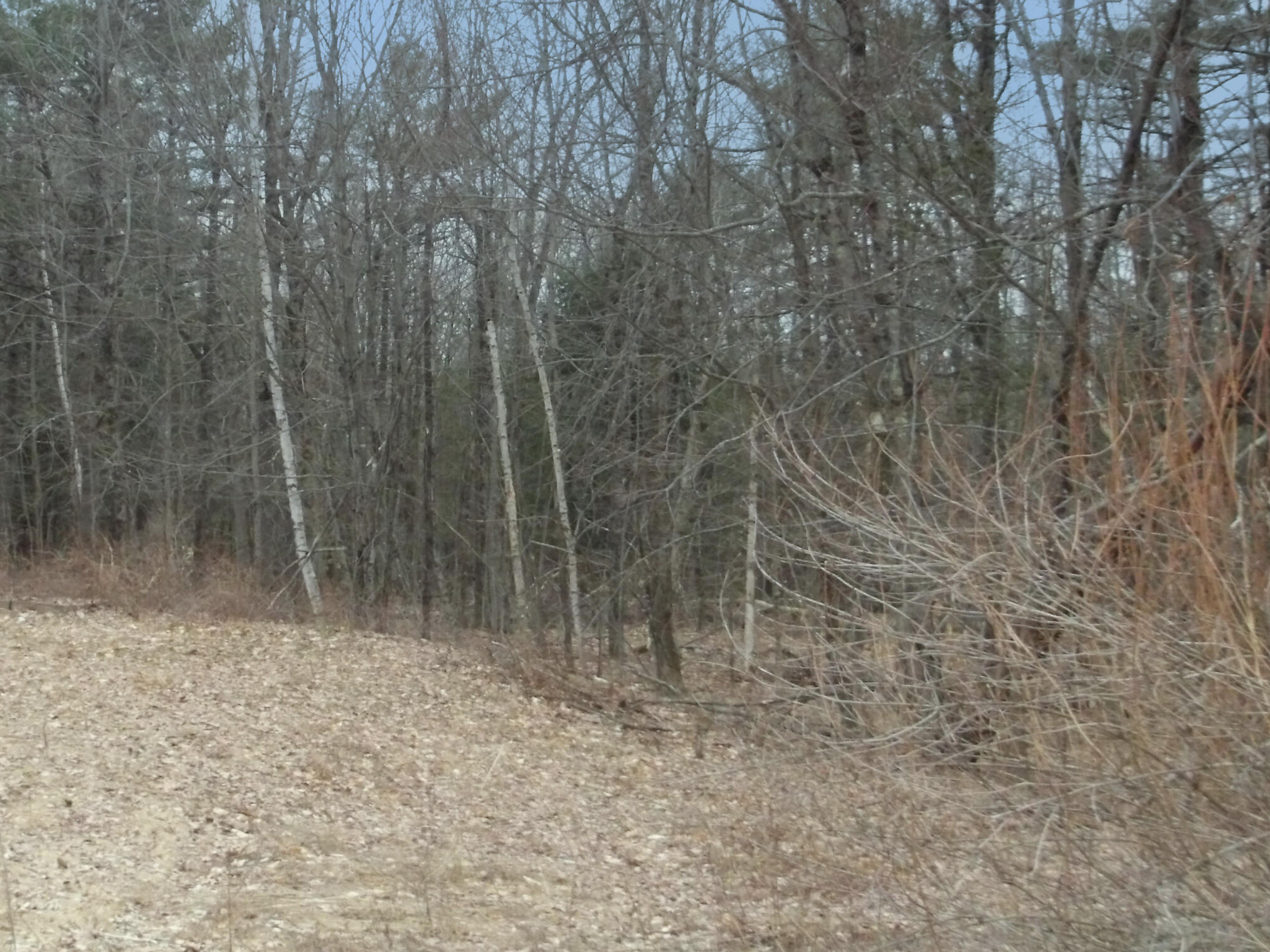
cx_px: 453
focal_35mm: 40
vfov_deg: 35.9
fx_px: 1468
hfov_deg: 46.3
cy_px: 394
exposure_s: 1/60
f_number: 10.4
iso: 980
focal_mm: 4.9
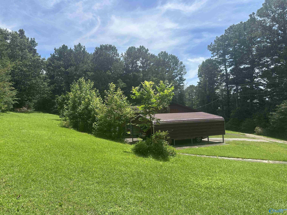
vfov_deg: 56.8
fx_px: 199
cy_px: 108
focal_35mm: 24
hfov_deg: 71.6
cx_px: 144
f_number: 1.78
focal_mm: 6.86
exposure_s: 1/3861
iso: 80
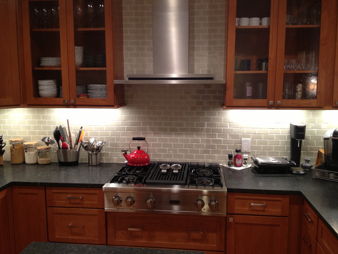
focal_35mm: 36
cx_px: 172
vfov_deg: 39.7
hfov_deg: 51.3
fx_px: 352
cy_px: 124
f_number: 2.4
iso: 125
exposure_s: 1/20
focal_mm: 4.28
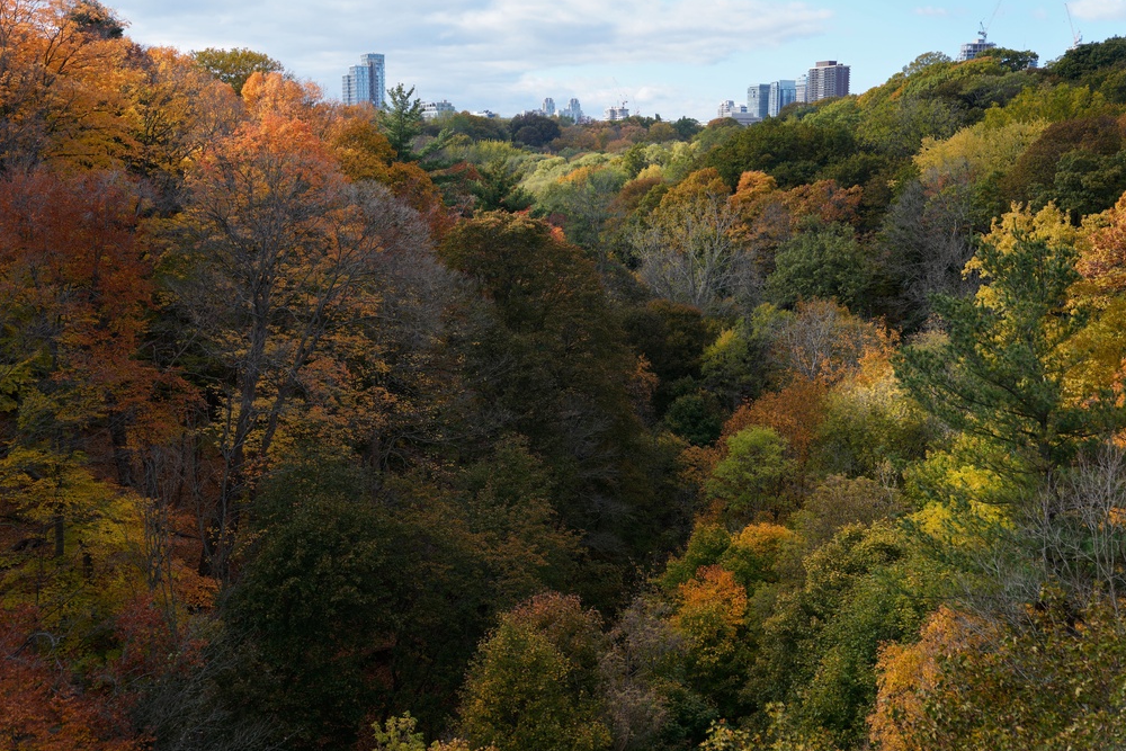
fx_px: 1345
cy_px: 371
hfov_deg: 45.4
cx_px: 557
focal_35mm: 43
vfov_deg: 31.2
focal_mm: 42
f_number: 2.8
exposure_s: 1/1000
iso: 125
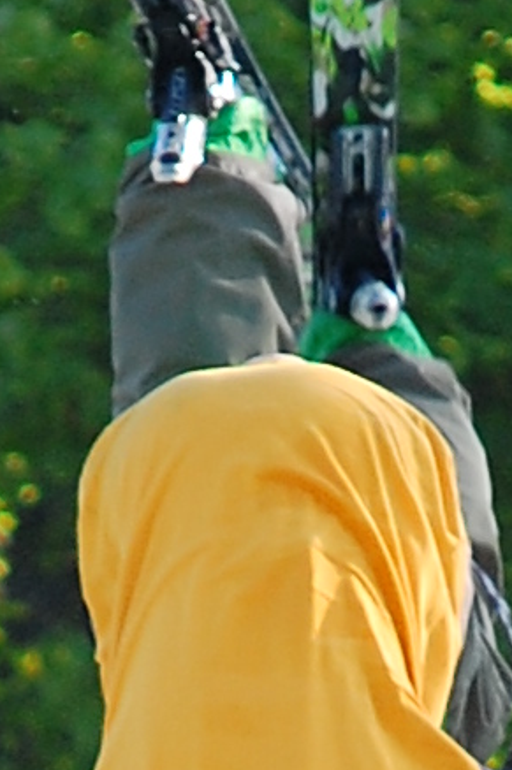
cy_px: 1292
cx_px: 234
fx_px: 29731
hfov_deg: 1.0
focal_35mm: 1390
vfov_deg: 1.5
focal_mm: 135
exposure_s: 1/500
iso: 400
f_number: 5.6
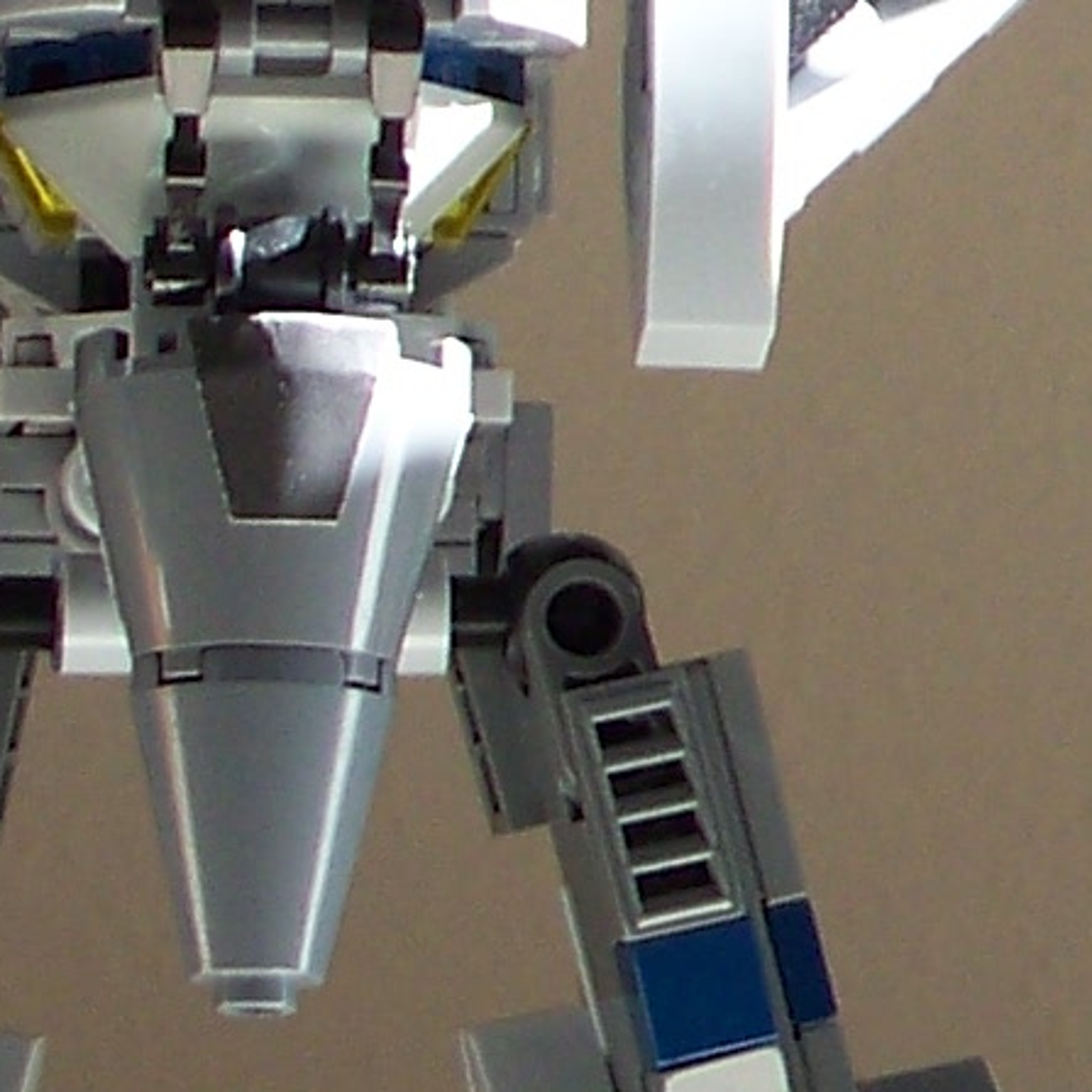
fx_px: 13277
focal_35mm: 372
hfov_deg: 4.6
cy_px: -244
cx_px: 2602
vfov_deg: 4.7
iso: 64
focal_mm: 9.86
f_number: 2.9
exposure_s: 1/100
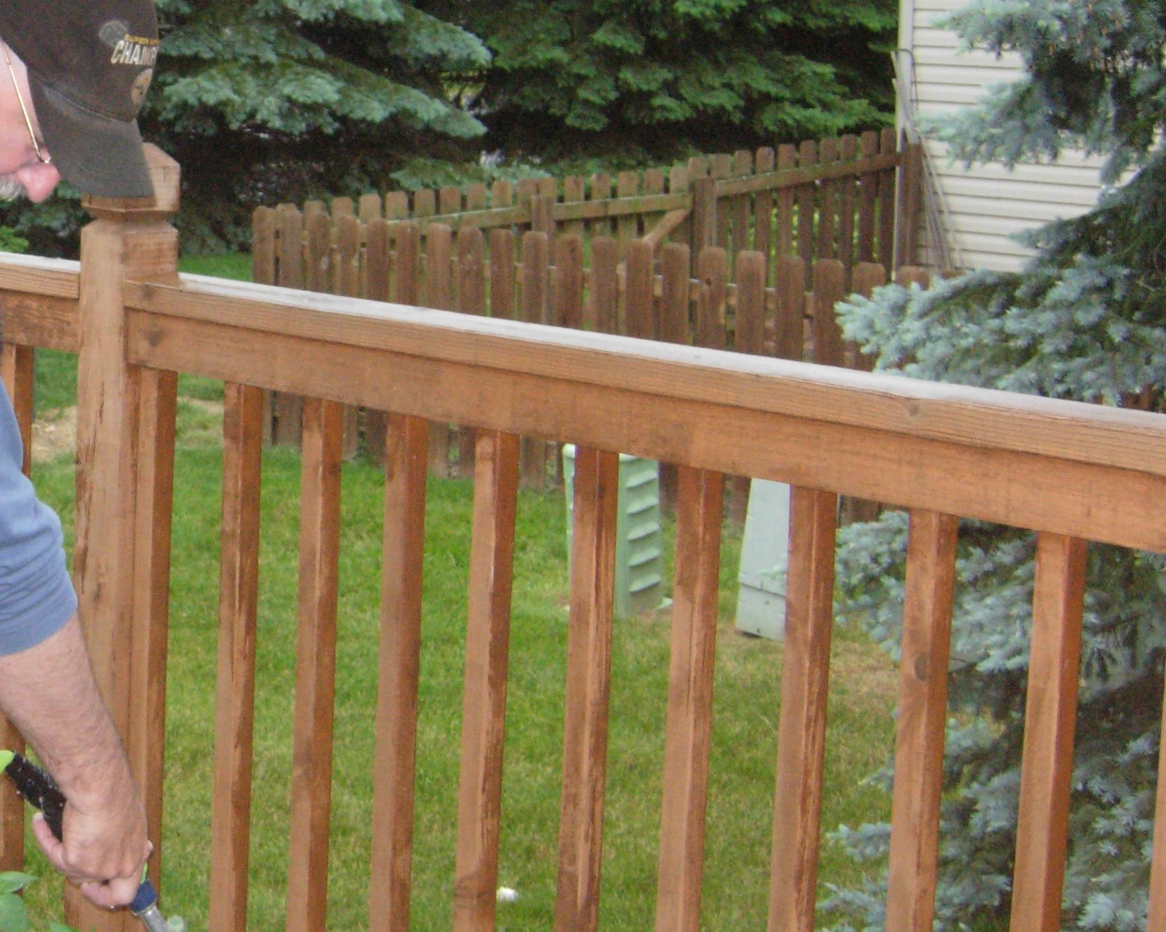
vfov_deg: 18.7
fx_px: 2830
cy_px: 323
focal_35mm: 82
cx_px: 8
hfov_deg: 22.4
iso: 200
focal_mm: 7.5
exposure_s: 1/128
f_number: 2.7
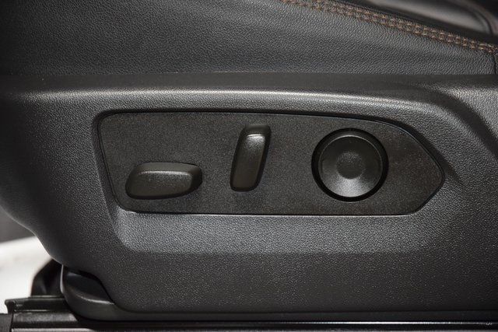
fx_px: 1453
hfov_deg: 19.5
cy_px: 166
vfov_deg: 13.0
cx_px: 249
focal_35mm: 105
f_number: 4.5
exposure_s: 1/50
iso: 2500
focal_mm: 70
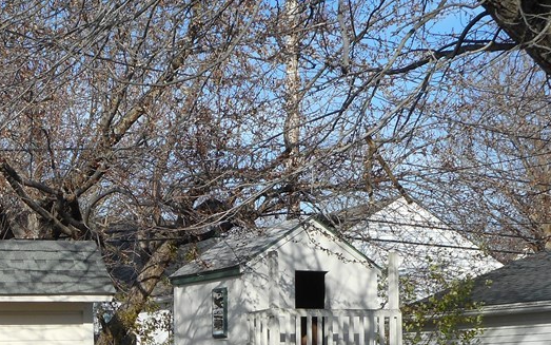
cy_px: 382
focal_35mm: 81
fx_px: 1216
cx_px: 79
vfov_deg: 15.7
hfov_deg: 24.9
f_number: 4.5
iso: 80
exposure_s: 1/400
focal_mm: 6.9
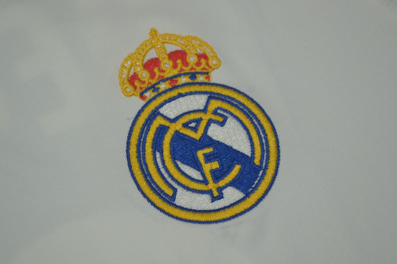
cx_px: 198
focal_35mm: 82
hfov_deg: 24.6
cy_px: 132
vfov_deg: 16.6
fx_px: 910
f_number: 5.6
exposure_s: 1/200
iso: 200
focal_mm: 55
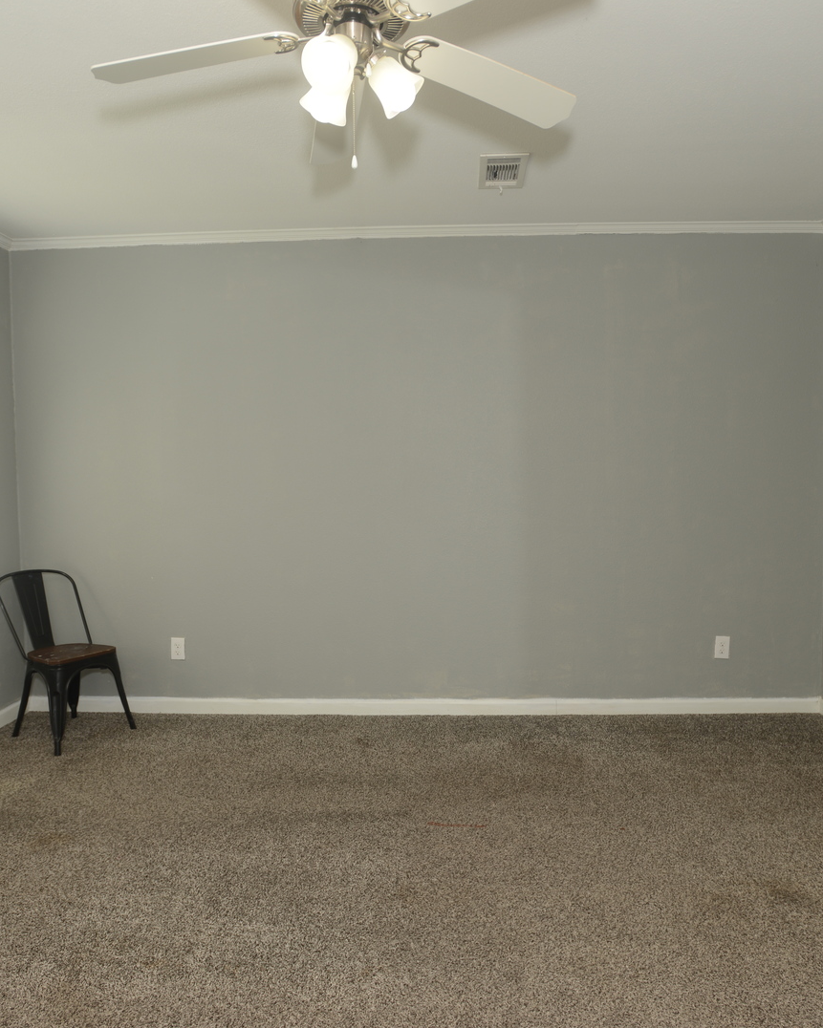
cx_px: 420
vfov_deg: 70.3
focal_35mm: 24
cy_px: 514
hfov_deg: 58.8
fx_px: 731
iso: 100
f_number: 4
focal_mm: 17
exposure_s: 1/60
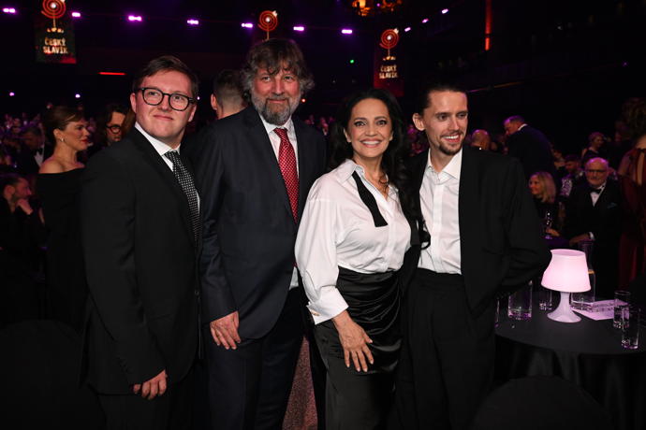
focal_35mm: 30
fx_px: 529
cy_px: 215
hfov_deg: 62.8
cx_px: 323
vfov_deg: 44.3
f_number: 5
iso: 2500
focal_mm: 29.5
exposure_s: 1/250
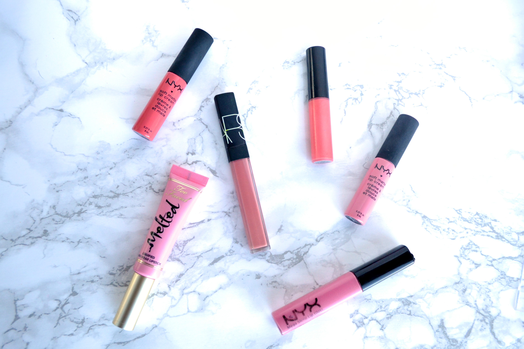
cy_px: 174
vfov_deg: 43.6
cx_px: 262
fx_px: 437
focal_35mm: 30
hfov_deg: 61.9
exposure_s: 1/125
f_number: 5.6
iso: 1600
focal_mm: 20
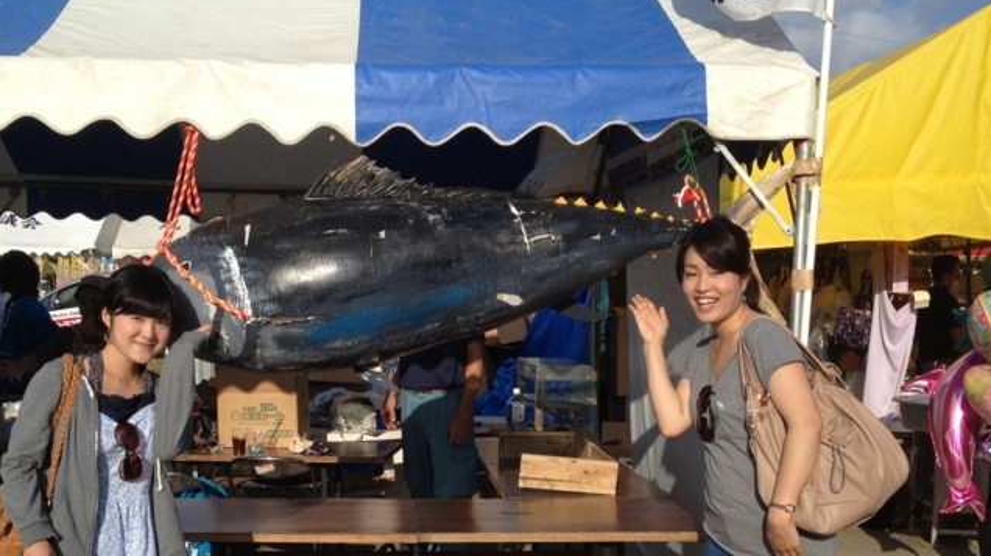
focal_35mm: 48
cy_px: 425
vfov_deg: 24.6
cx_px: 447
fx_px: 1261
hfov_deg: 42.9
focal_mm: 4.28
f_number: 2.4
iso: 64
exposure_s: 1/2123
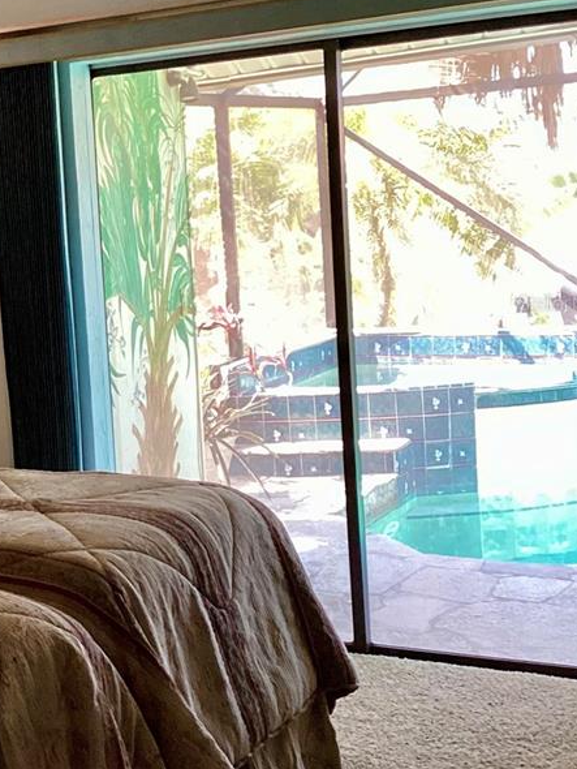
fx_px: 1399
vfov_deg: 30.6
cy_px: 302
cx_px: 25
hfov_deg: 22.6
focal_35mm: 63
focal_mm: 3.3
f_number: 2.4
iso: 200
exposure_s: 1/60
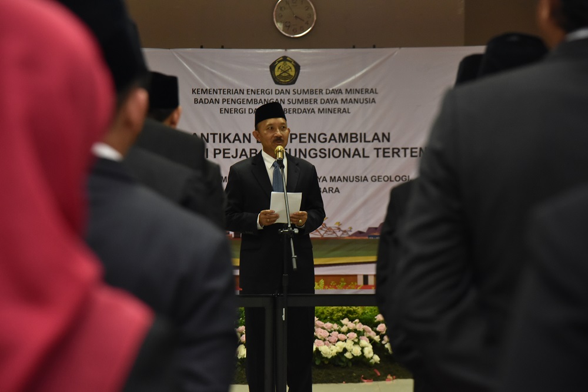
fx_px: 1960
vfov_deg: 11.4
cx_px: 294
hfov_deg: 17.1
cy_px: 196
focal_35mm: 120
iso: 3200
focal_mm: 120
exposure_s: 1/80
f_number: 5.6
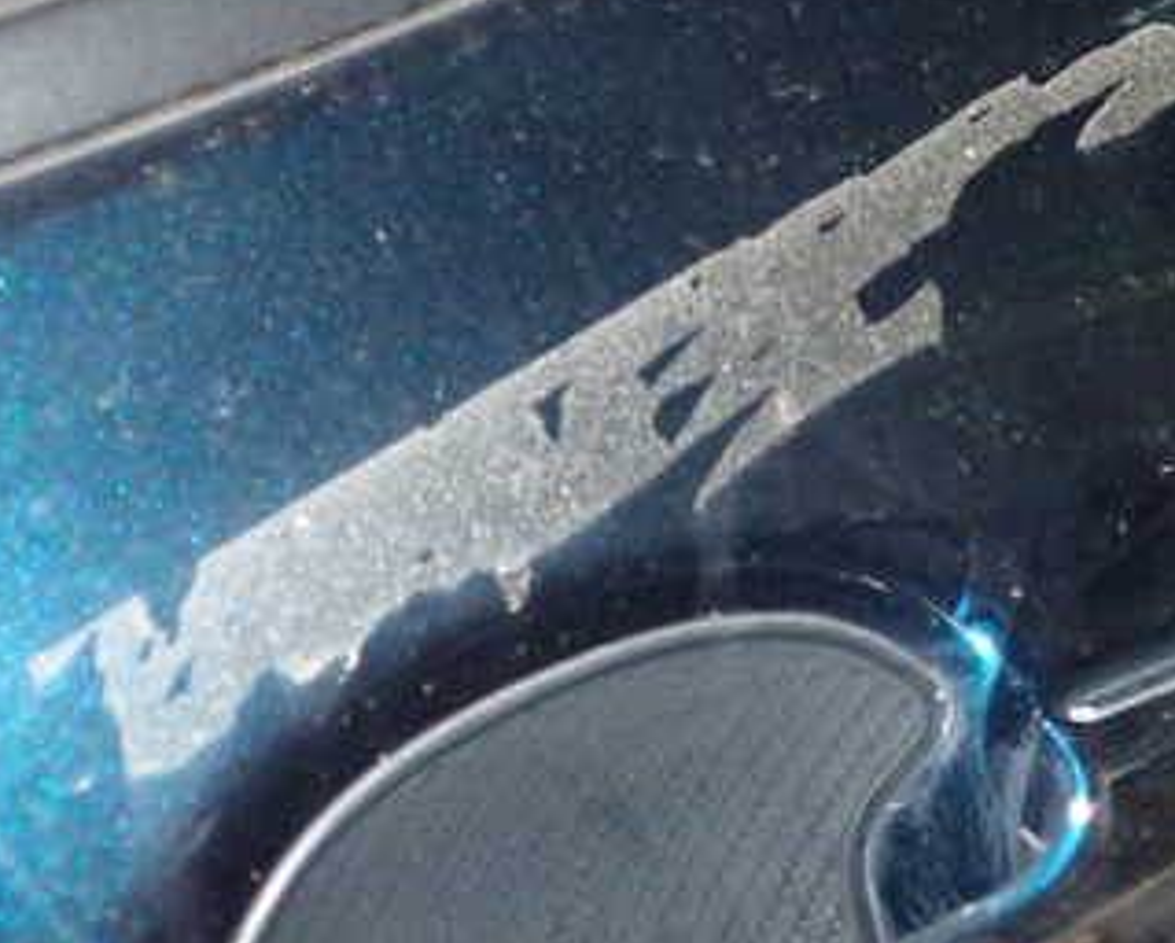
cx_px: 825
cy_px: 247
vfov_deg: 27.3
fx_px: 1915
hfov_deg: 33.7
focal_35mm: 55
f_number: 6.3
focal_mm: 5.4
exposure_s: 1/30
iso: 800
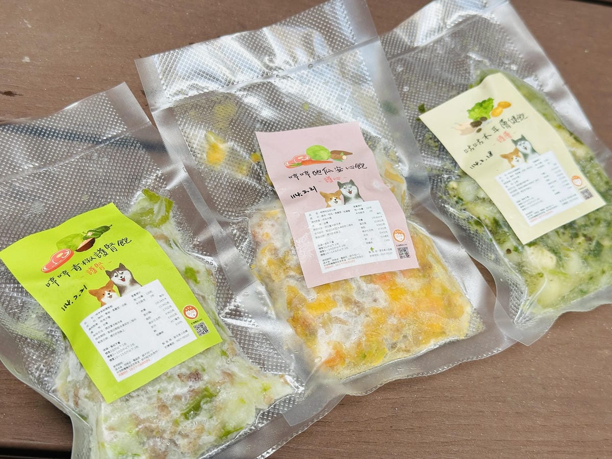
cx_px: 306
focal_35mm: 48
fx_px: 849
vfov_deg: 30.3
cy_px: 230
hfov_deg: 39.7
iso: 64
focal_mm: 6.86
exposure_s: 1/262
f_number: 1.78
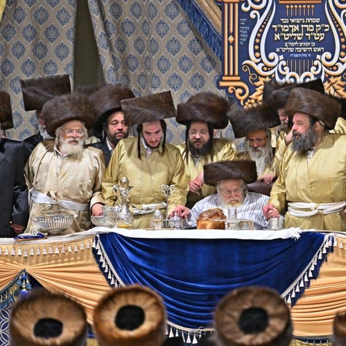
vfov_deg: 4.9
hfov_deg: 4.9
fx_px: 4015
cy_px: 172
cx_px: 259
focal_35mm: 355
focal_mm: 185
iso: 640
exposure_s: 1/250
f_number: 2.8
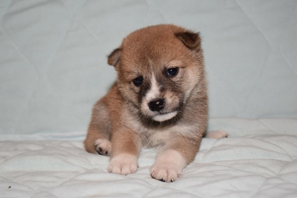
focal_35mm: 69
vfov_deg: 19.7
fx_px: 569
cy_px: 99
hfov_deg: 29.2
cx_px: 148
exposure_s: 1/60
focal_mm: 46
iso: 400
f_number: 5.3
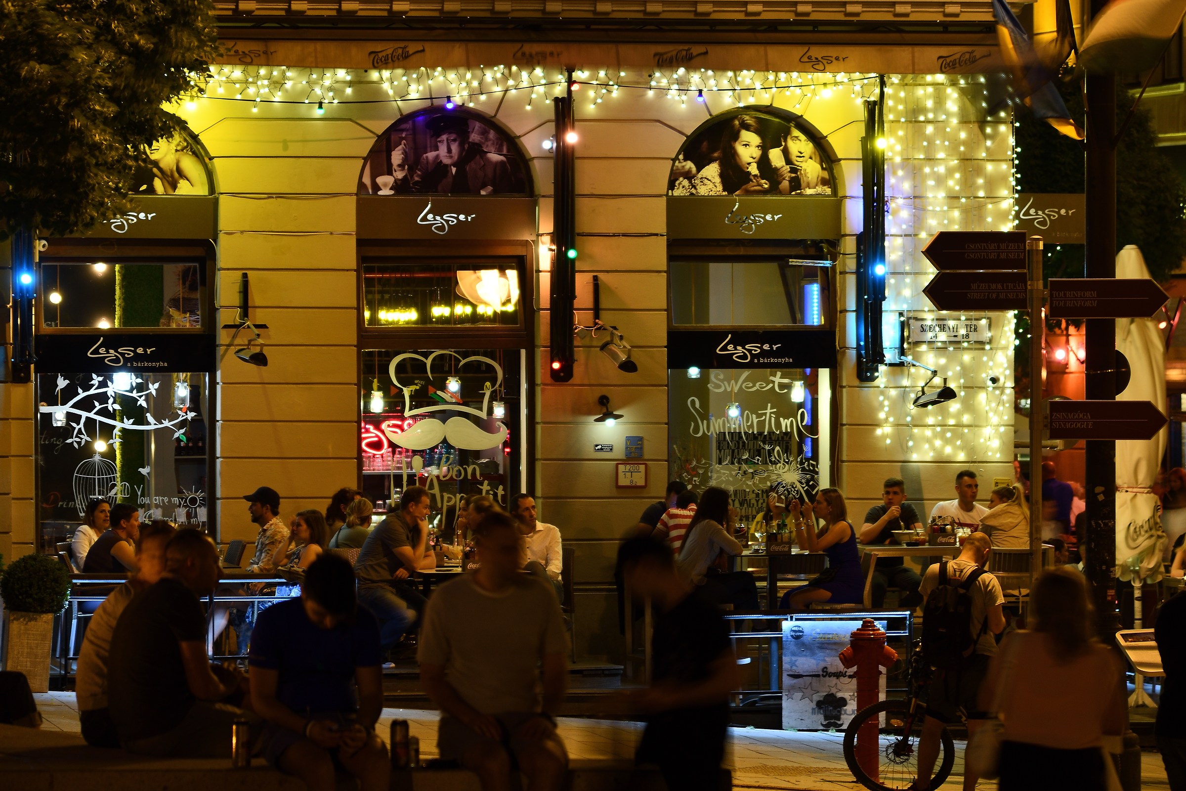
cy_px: 396
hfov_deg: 11.4
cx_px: 593
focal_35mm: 180
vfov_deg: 7.6
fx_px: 5930
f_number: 4
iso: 100
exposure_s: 1/2.5
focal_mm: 120
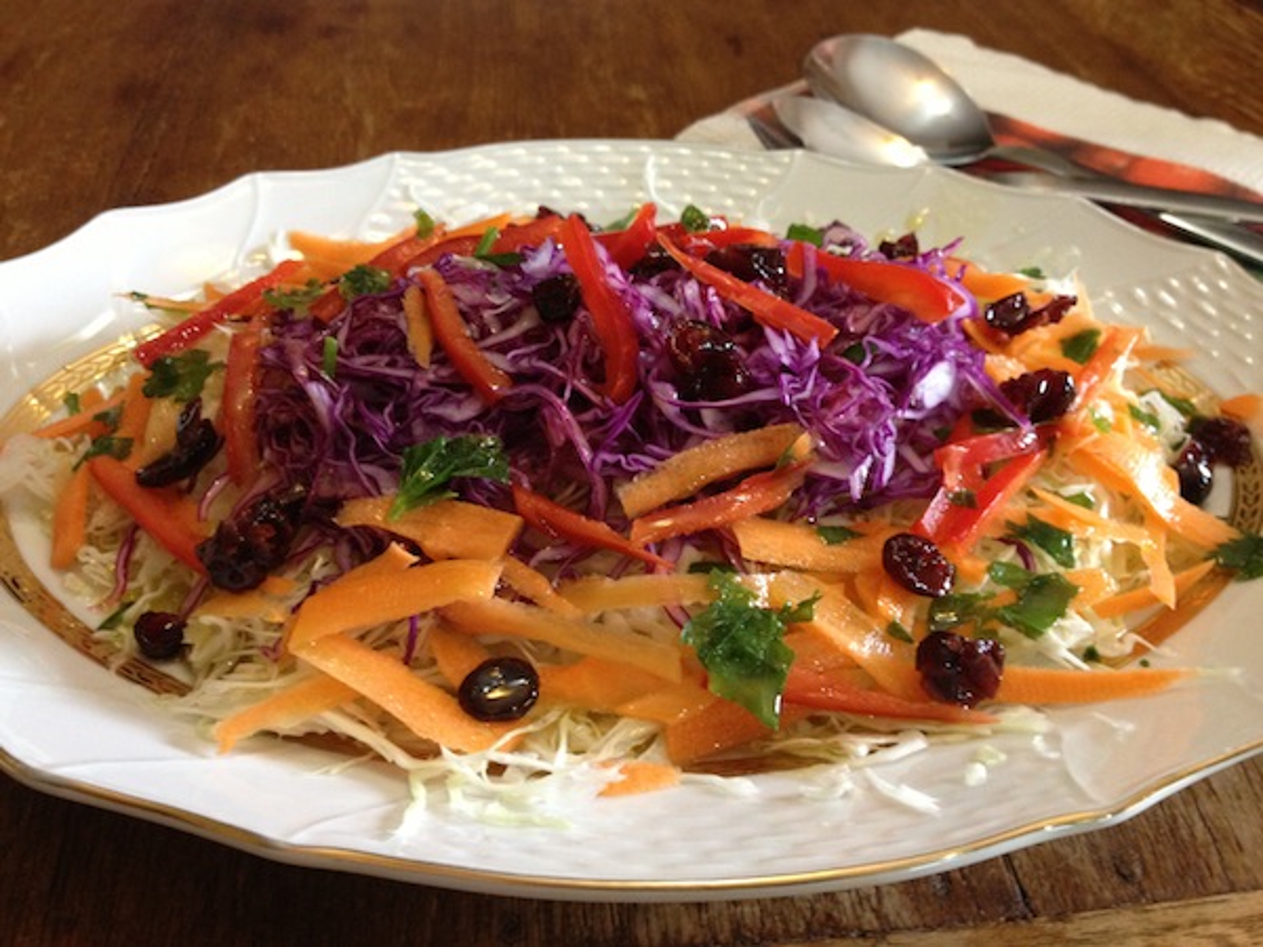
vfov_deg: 40.7
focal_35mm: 35
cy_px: 474
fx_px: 1277
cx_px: 632
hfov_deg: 52.6
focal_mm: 4.28
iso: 250
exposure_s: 1/20
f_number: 2.4
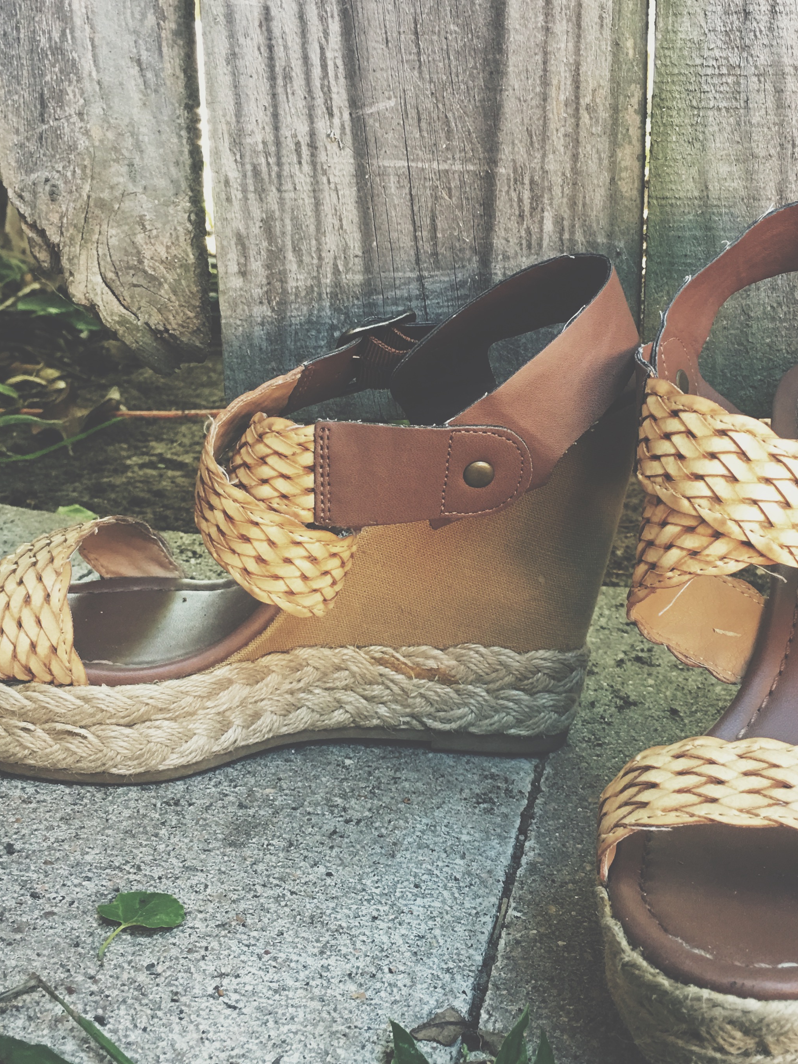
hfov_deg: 33.5
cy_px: 538
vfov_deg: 43.9
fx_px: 1322
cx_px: 462
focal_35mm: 43
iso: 40
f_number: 2.2
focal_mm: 4.15
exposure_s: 1/30
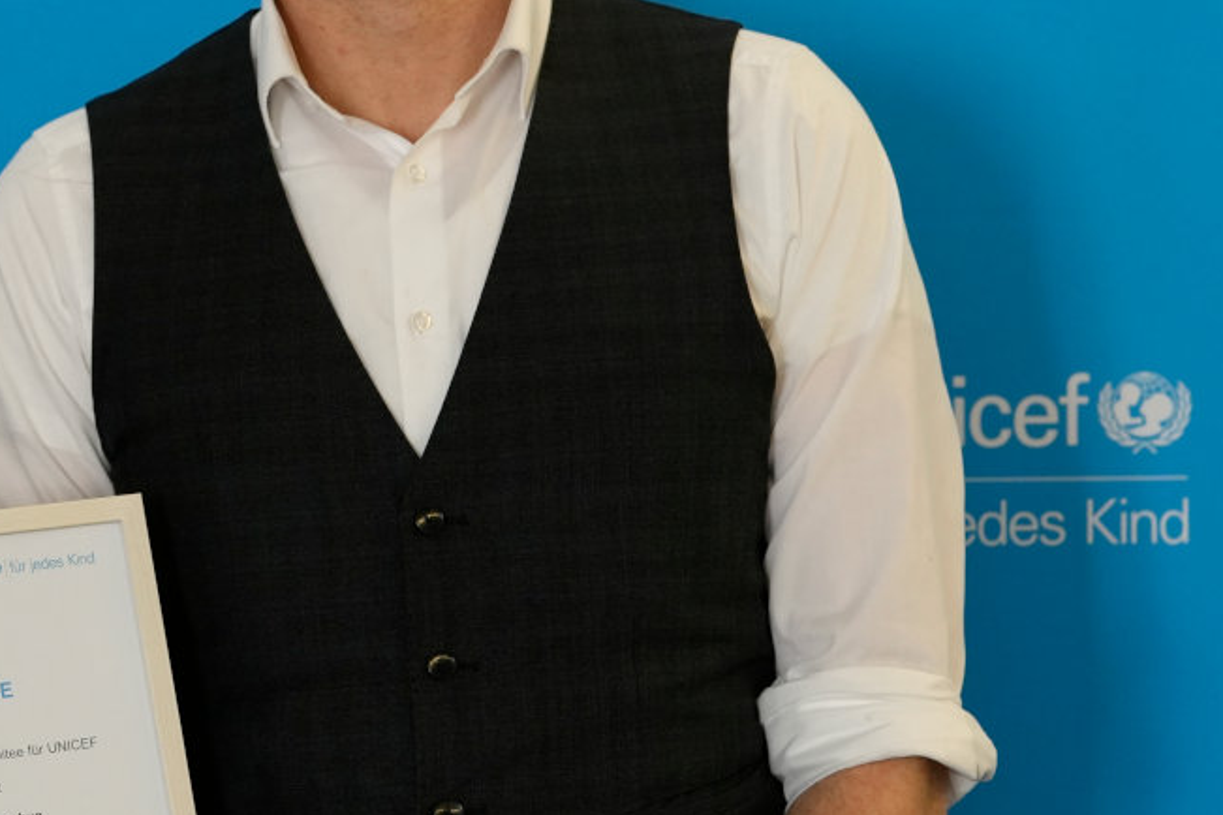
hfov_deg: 10.4
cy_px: 291
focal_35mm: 196
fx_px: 6658
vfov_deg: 7.0
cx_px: -60
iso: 2000
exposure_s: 1/160
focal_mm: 85
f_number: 4
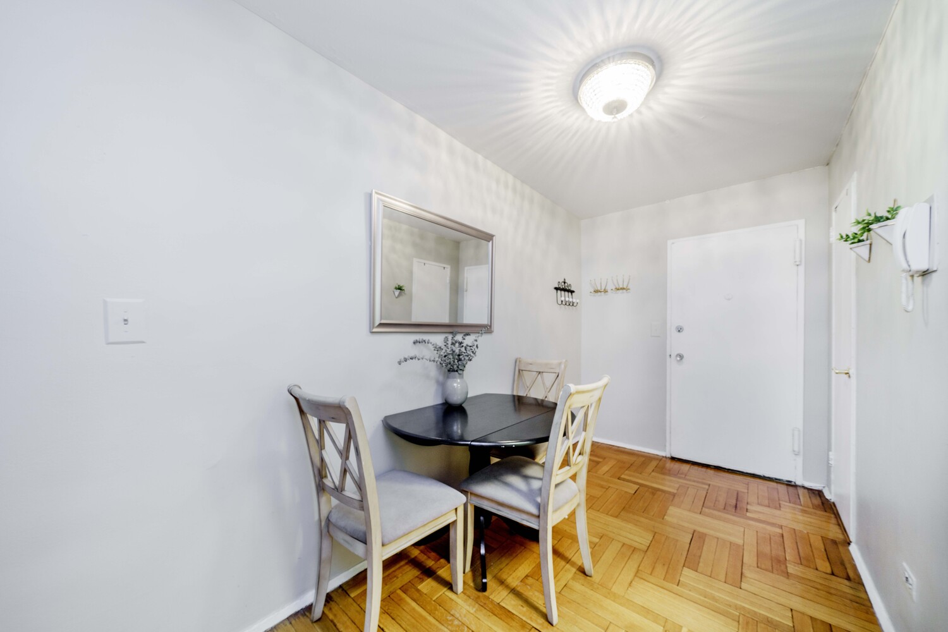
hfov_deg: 112.6
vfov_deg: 90.0
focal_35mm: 12
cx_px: 474
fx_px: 316
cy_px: 316
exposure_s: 1/1.67
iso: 320
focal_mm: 12
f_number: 9
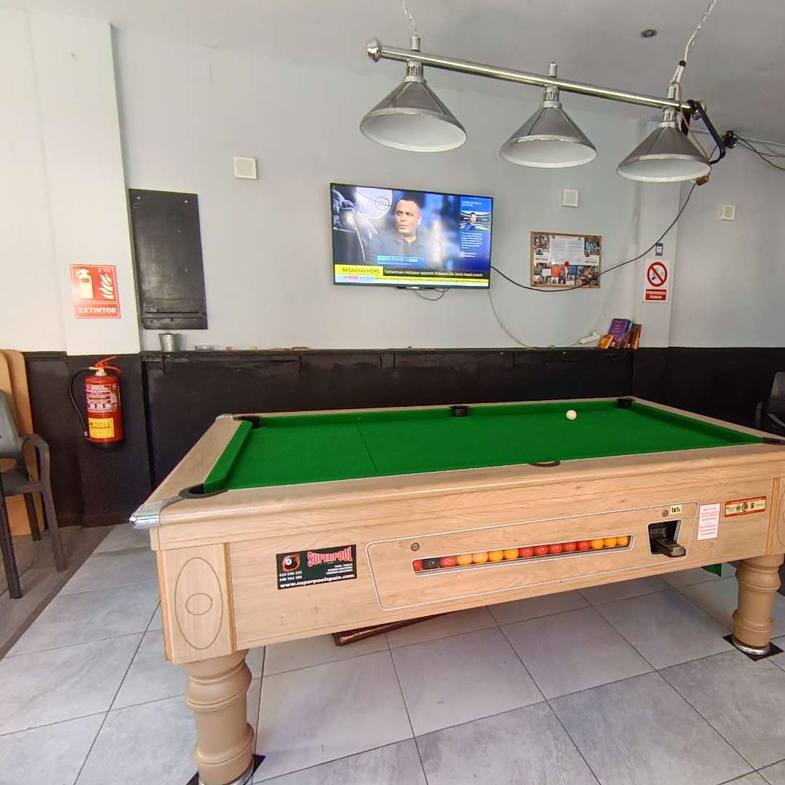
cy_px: 400
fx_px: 539
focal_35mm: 21
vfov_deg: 72.1
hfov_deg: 70.7
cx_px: 500
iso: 529
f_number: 2.2
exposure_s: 1/50
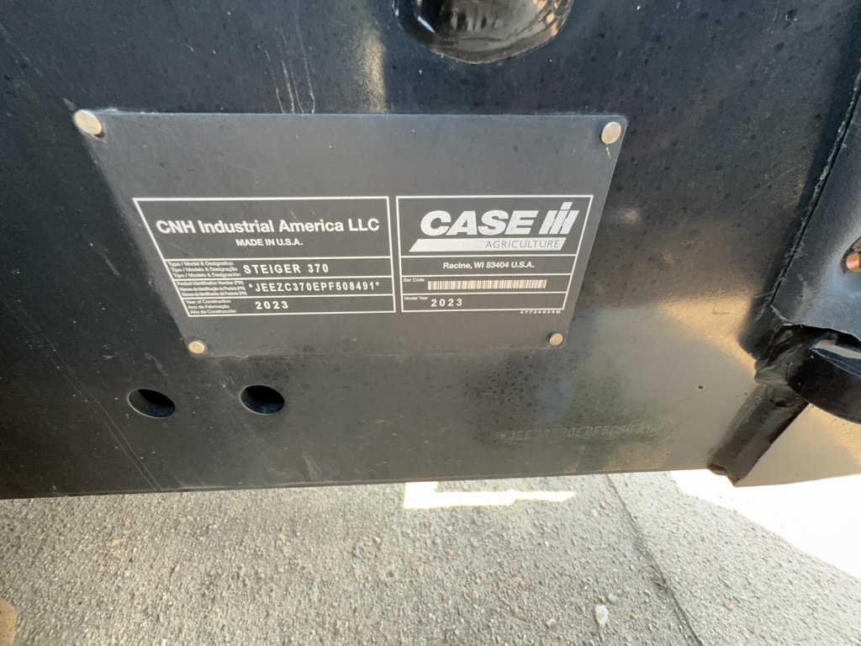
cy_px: 323
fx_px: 348
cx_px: 430
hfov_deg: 102.1
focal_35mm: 14
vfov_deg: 85.7
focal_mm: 2.22
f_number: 2.2
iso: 125
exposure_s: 1/107
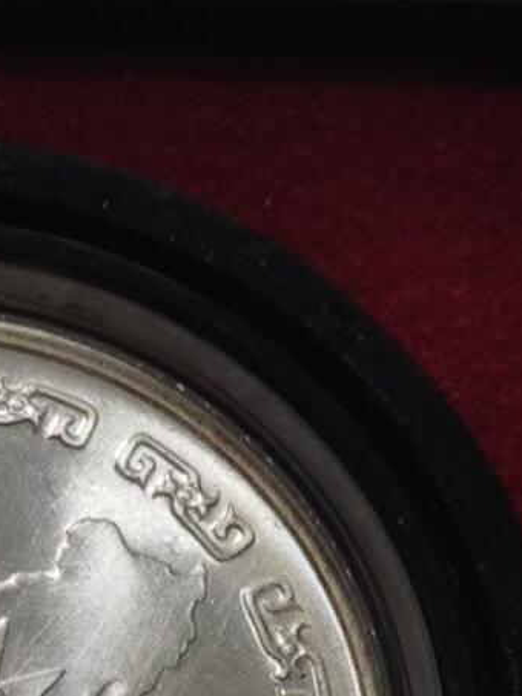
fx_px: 5587
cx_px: -89
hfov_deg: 5.3
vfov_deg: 7.1
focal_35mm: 278
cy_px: 751
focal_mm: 5.58
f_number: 1.8
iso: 50
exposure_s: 1/275
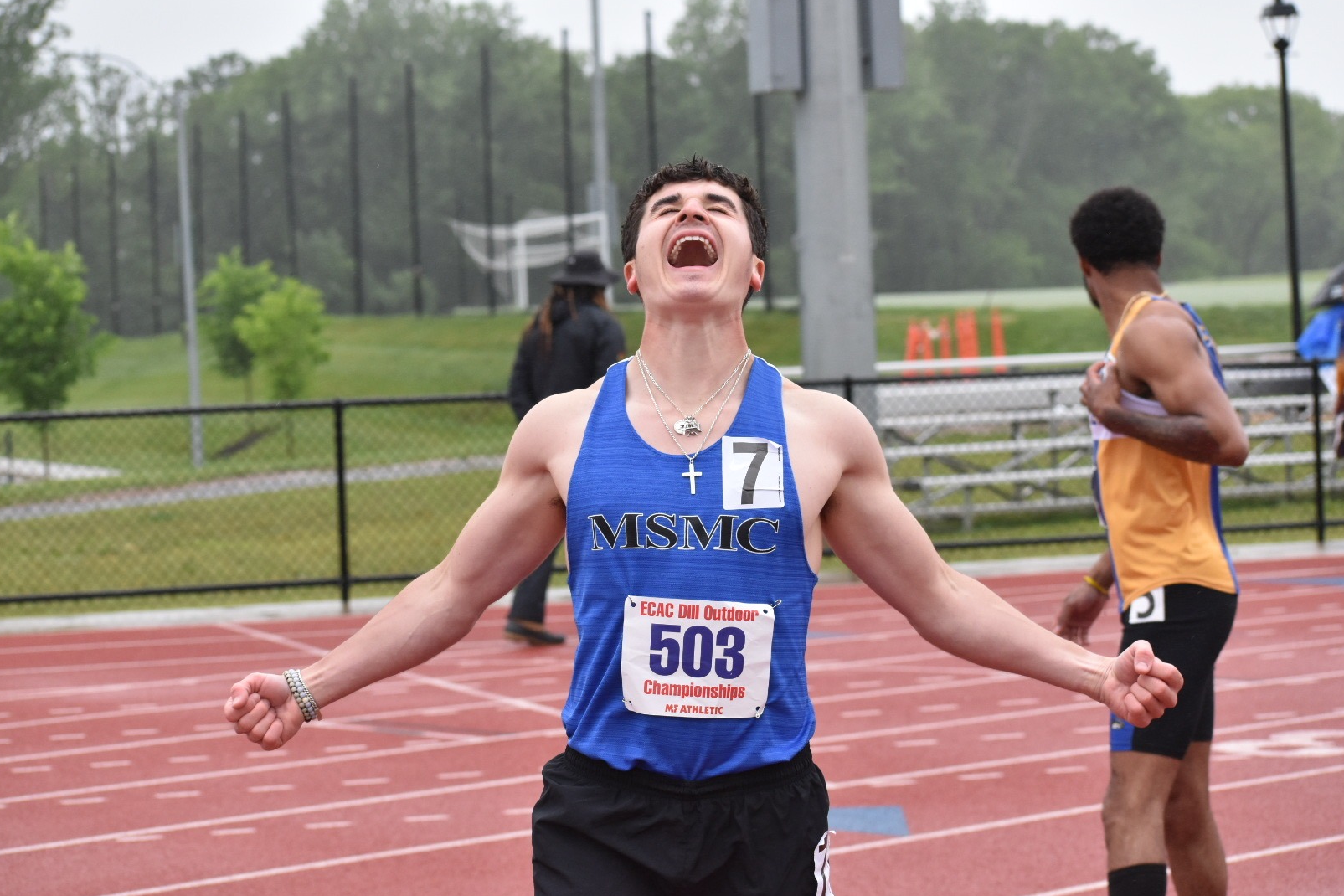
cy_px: 446
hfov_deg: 19.3
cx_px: 671
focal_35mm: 106
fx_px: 3957
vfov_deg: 12.9
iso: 1000
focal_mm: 70
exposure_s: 1/640
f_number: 6.3
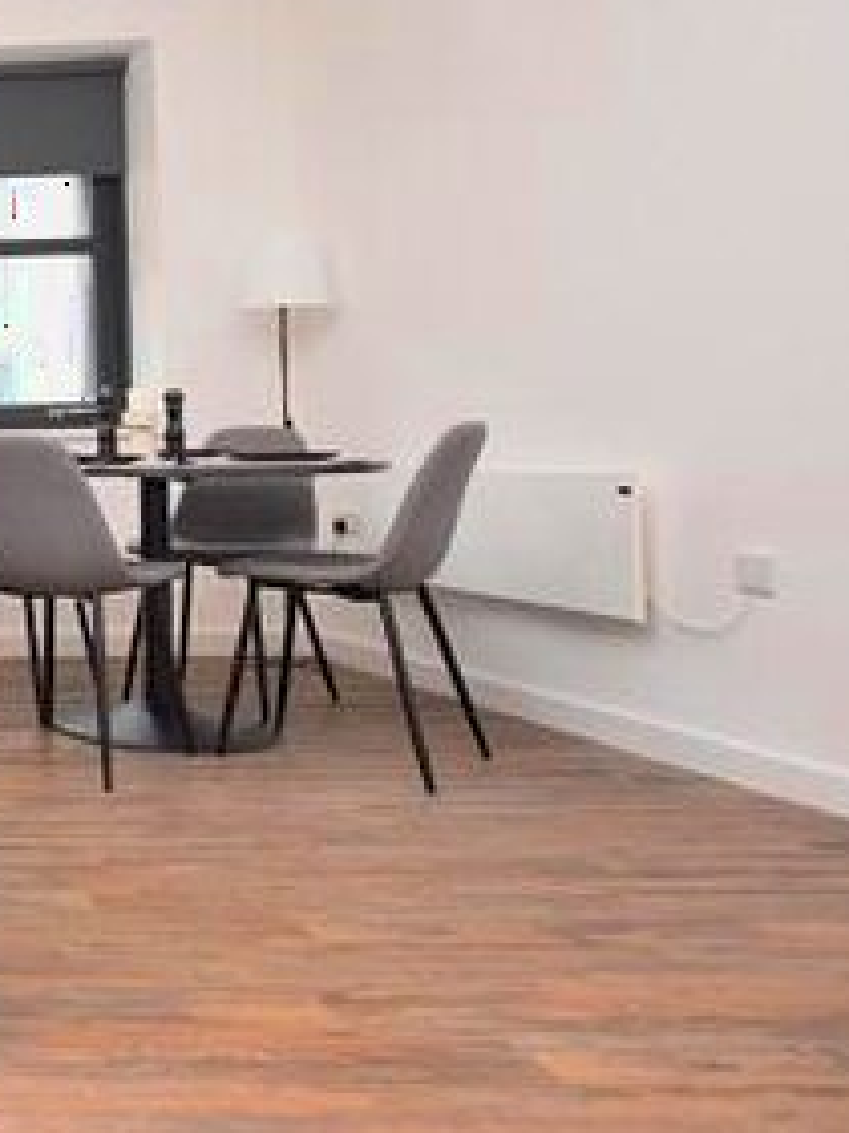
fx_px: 1177
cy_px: 425
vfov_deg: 50.8
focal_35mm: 36
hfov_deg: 25.4
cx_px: -522
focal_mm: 10
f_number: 3.5
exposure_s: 1/60
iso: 1100
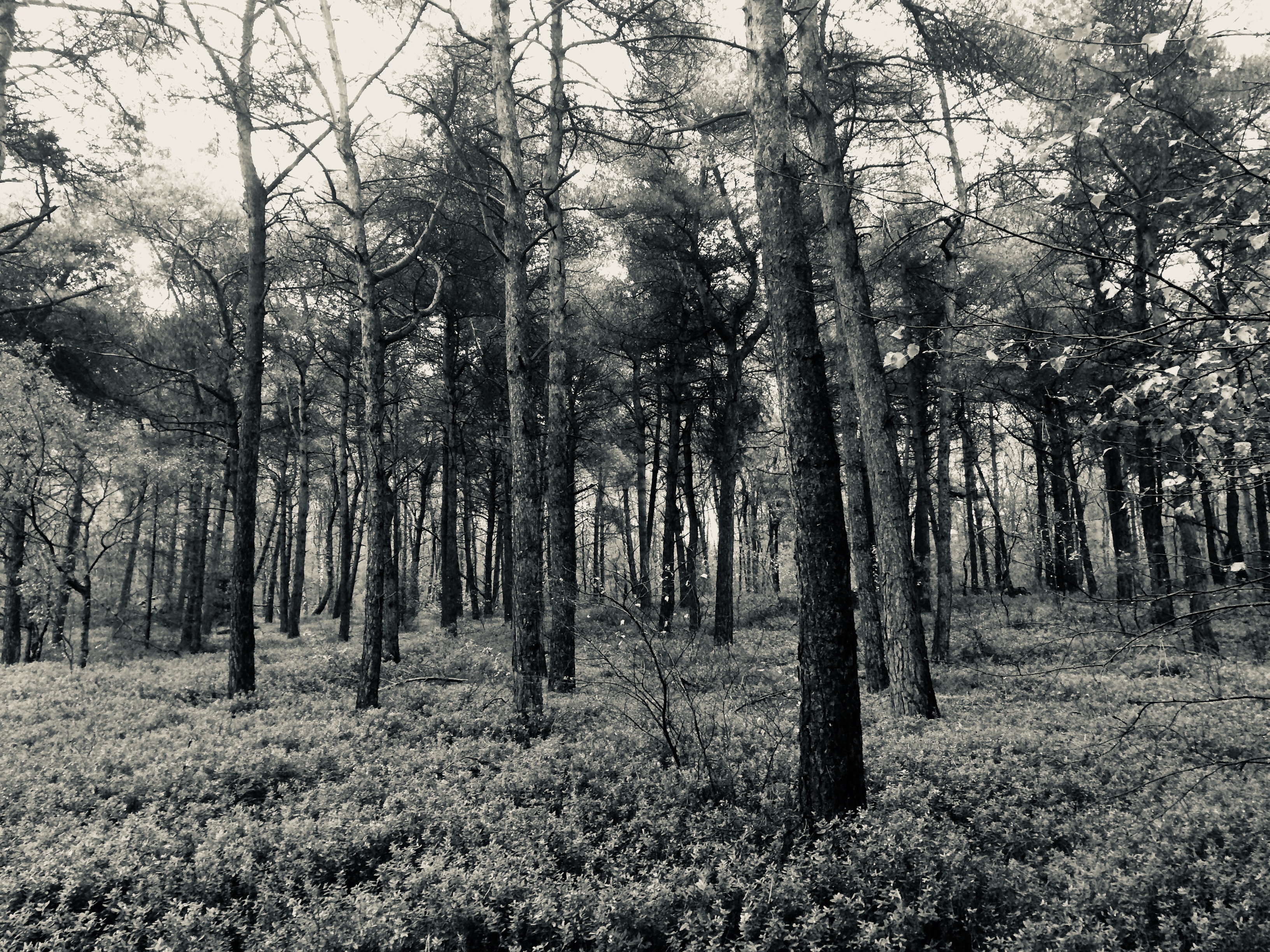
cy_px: 476
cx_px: 635
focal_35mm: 29
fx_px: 1064
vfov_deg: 48.2
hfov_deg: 61.7
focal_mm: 4.15
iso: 50
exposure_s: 1/33
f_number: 2.2
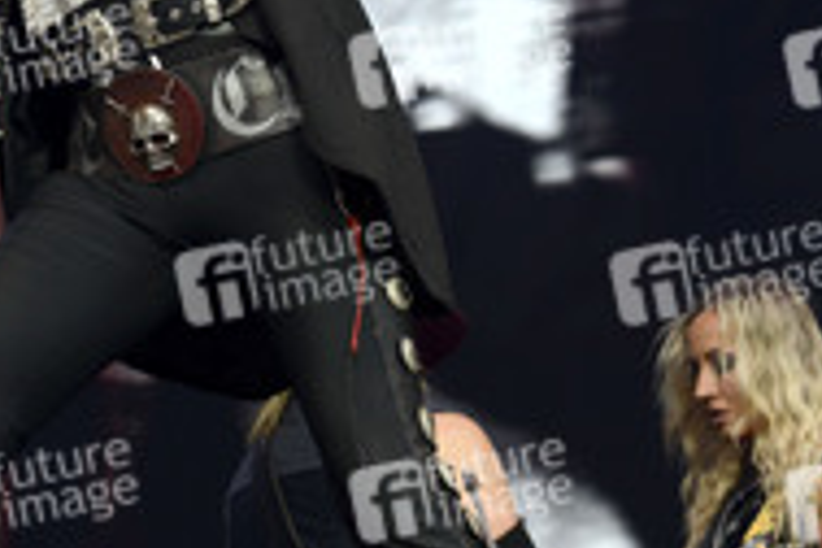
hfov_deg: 8.7
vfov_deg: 5.9
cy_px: -52
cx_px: -89
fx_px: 5343
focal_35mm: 234
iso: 320
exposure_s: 1/800
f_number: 5
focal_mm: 98
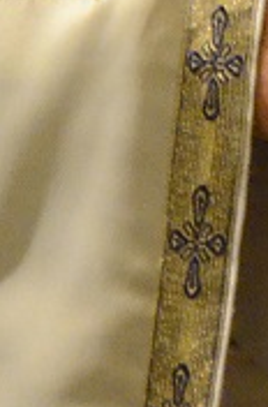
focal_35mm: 825
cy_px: -320
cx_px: 402
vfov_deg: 2.5
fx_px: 9285
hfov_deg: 1.7
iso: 5000
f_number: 5.3
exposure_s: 1/40
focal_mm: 80
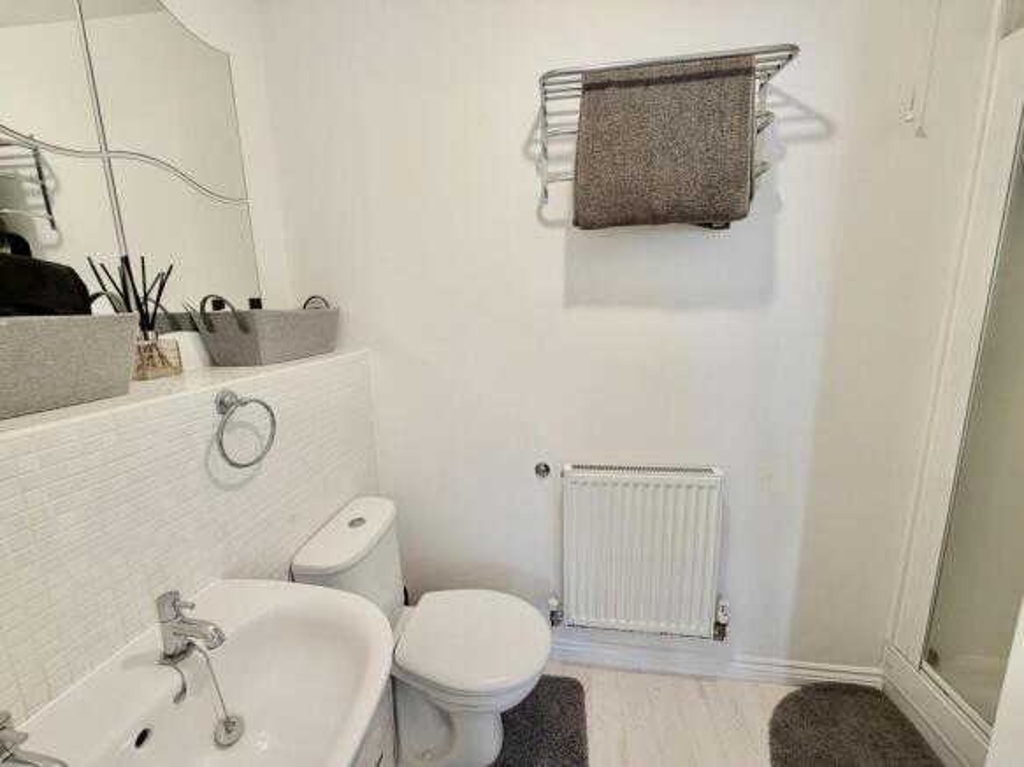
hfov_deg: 102.1
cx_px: 512
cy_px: 384
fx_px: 414
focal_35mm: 14
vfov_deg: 85.7
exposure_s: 1/100
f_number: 2.2
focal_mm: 2.22
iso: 200
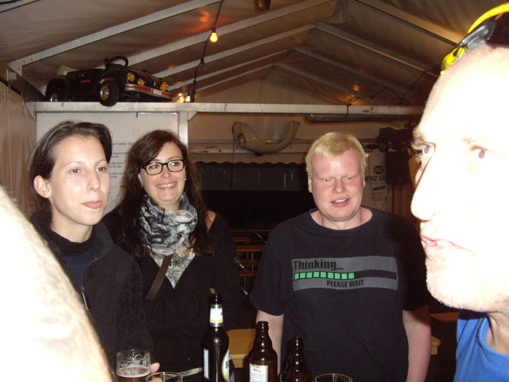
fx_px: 559
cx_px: 254
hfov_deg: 49.0
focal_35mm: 38
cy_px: 191
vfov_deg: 37.7
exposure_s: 1/40
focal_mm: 7.9
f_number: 2.8
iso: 400
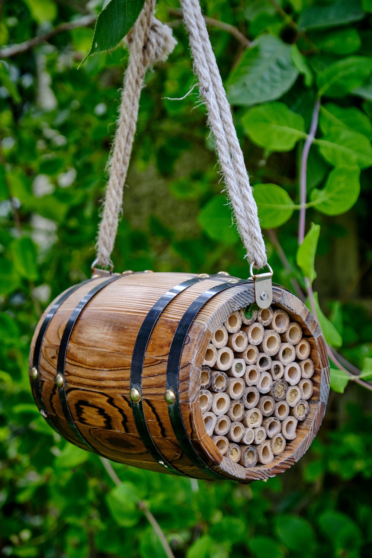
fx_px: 1224
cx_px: 186
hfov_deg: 17.3
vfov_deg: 25.7
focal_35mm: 79
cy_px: 279
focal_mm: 52.4
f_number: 5.6
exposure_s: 1/180
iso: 400
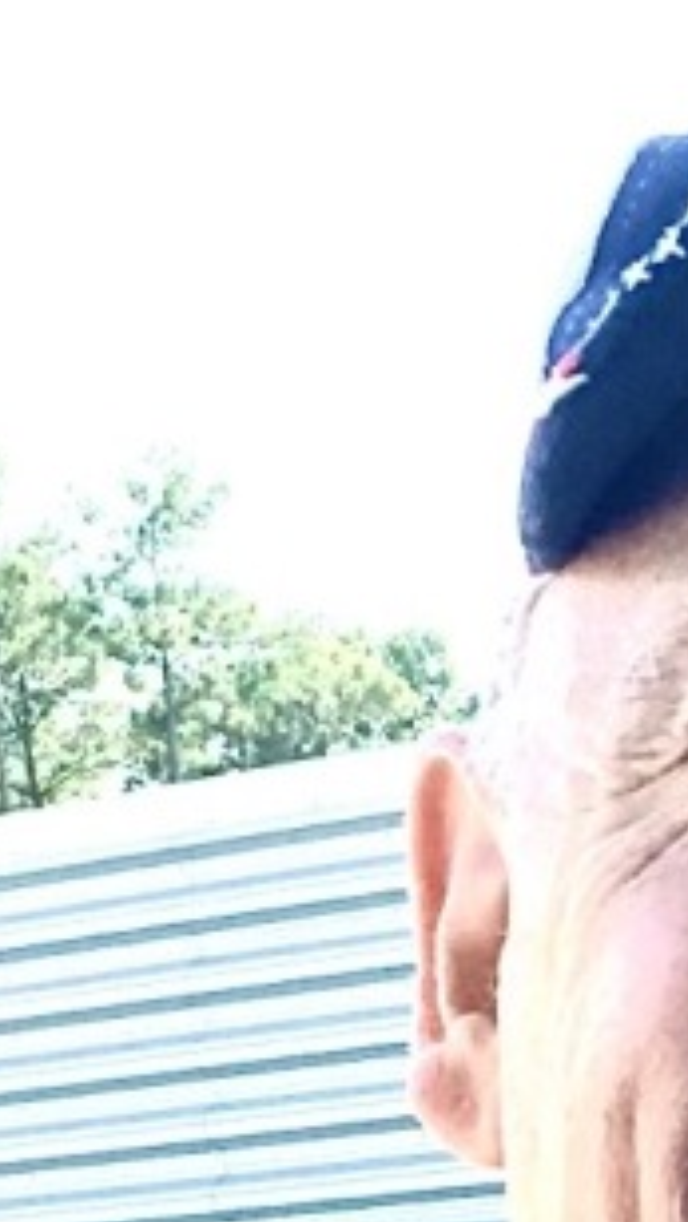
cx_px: 1020
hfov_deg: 15.5
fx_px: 2332
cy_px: 1158
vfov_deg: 28.0
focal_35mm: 72
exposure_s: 1/663
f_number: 2.2
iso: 25
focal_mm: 4.15
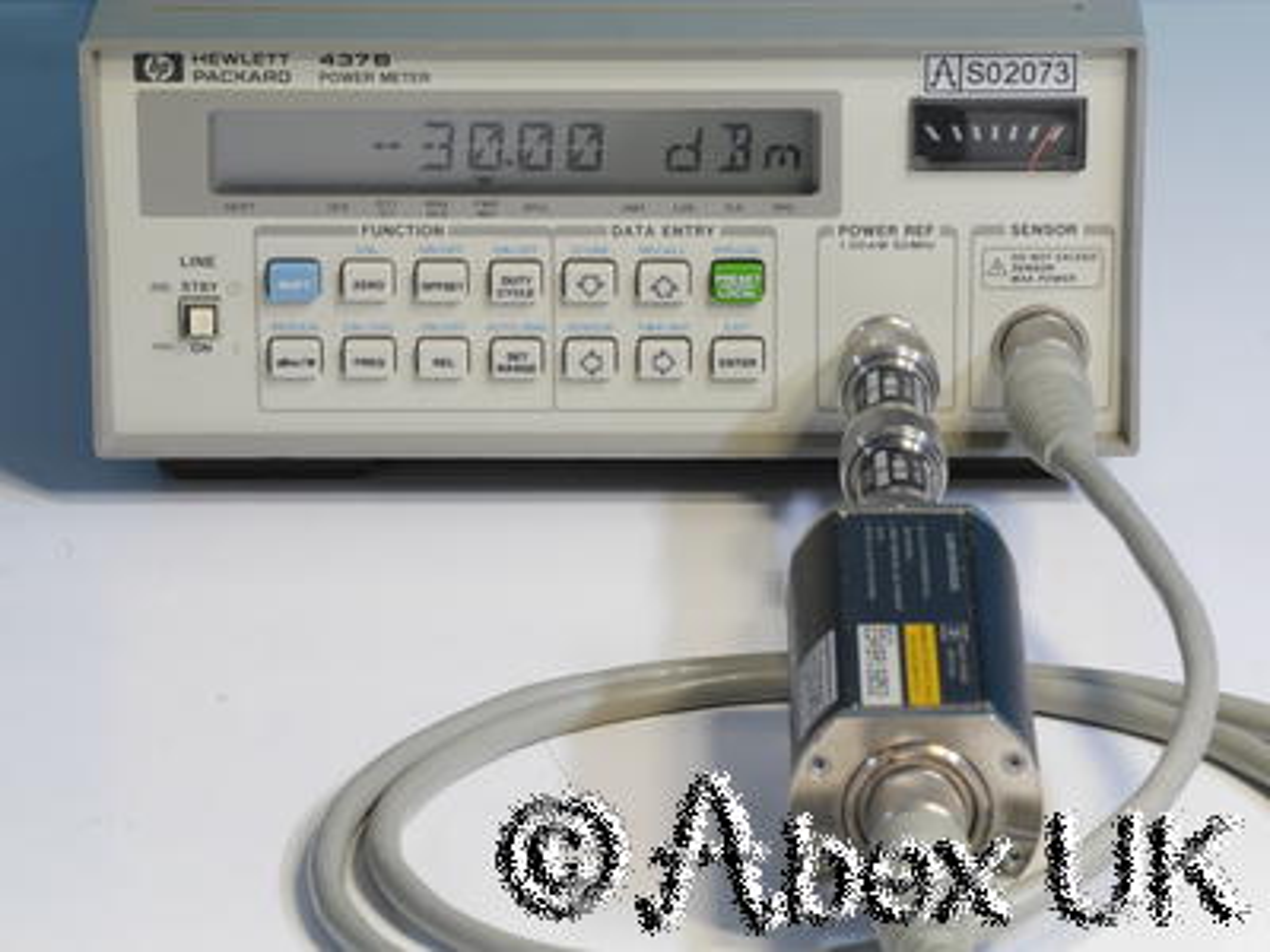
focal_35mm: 184
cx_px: 635
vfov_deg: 8.1
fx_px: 6751
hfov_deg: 10.7
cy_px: 476
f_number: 14
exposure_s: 1/2
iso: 400
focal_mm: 92
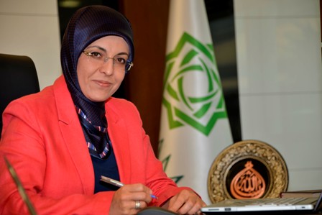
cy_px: 108
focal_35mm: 135
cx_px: 161
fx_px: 1208
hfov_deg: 15.2
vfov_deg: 10.2
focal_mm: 135
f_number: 5.6
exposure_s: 1/60
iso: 125
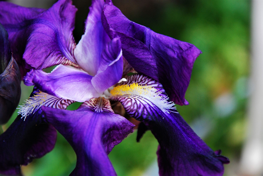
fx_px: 933
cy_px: 88
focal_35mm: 128
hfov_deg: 16.1
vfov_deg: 10.8
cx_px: 132
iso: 800
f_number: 5.6
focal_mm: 85
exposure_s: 1/250
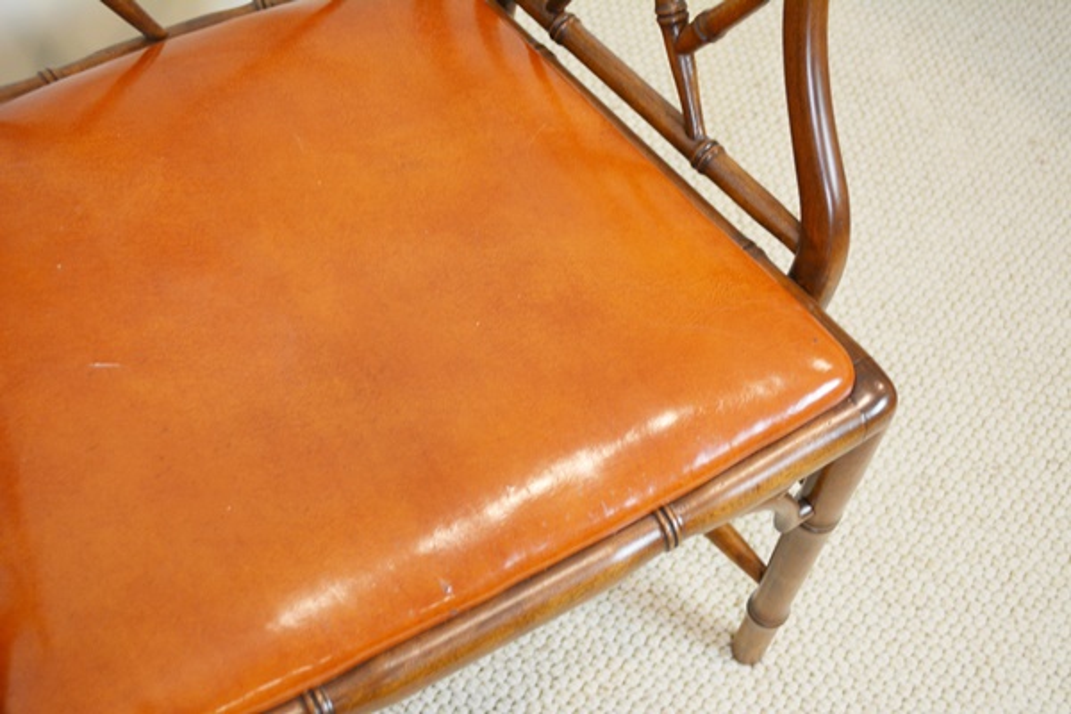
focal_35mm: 48
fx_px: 1428
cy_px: 357
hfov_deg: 41.1
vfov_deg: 28.1
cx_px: 536
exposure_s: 1/60
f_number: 4.8
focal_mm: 32
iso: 800
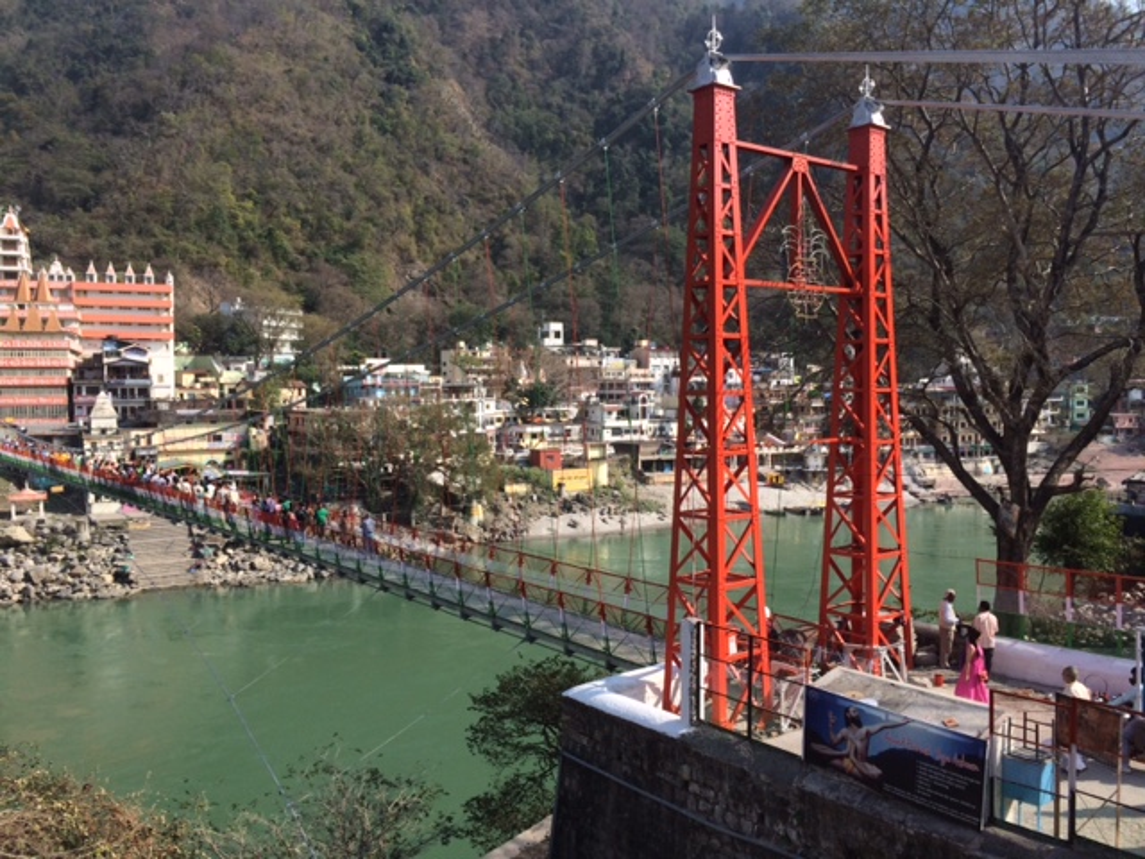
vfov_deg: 48.2
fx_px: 959
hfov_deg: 61.7
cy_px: 430
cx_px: 572
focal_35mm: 29
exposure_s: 1/1466
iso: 32
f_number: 2.2
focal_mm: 4.15
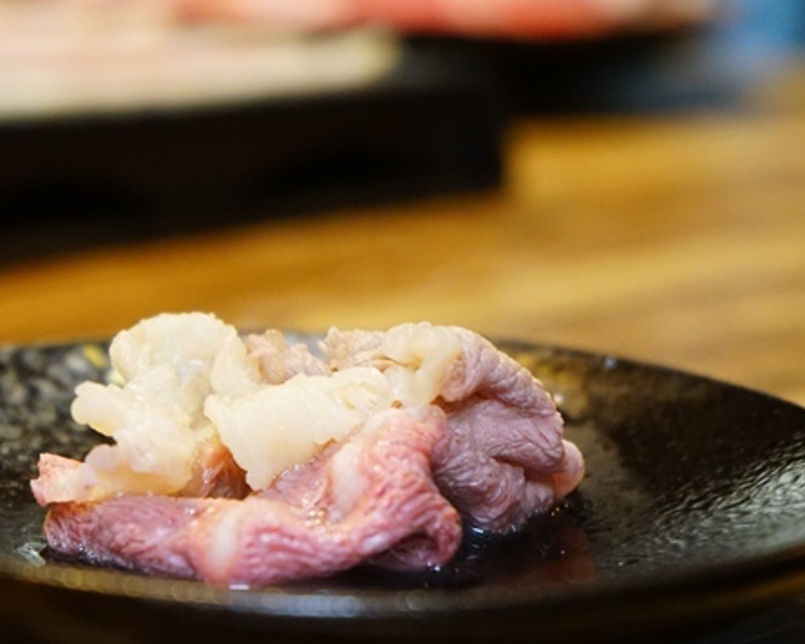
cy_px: 388
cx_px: 302
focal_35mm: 118
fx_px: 2811
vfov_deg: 13.1
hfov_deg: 16.3
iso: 3200
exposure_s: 1/80
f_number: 5.6
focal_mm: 70
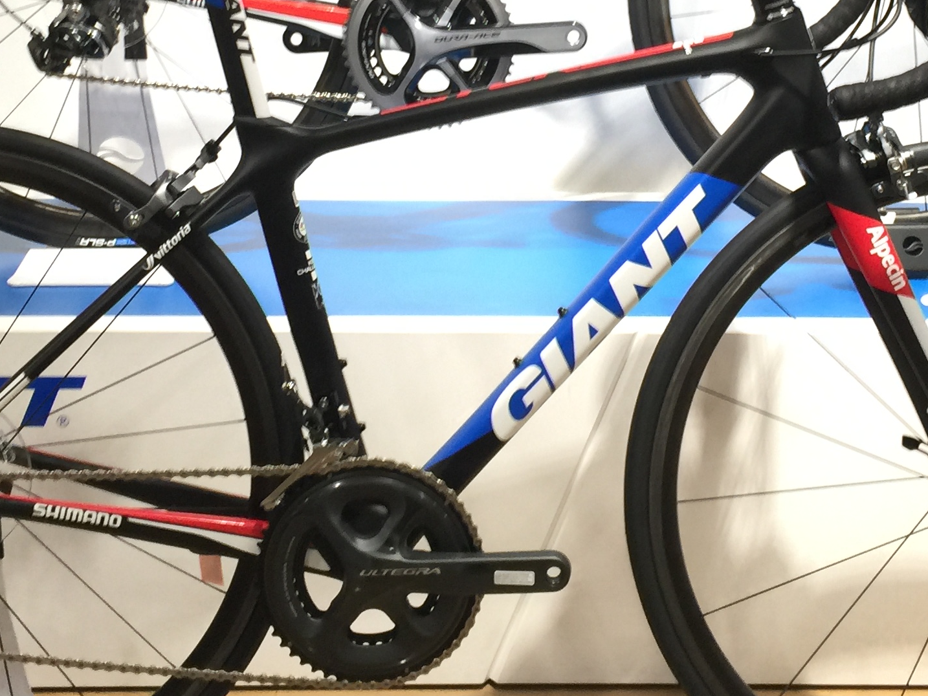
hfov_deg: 29.4
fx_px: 1770
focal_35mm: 66
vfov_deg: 21.6
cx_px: 489
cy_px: 35
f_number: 2.2
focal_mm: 4.15
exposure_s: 1/30
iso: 50
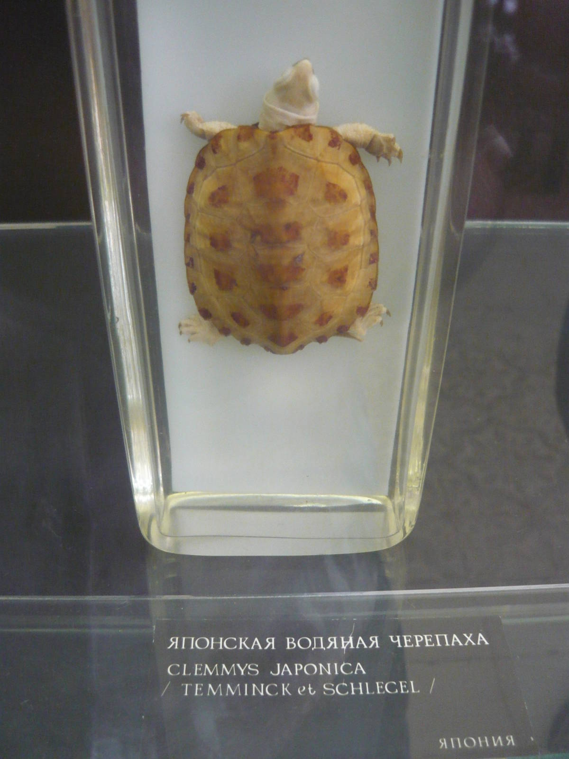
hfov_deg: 42.9
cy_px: 380
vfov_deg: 55.4
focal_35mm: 33
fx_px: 723
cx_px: 284
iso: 400
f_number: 2.8
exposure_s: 1/15
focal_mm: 5.5
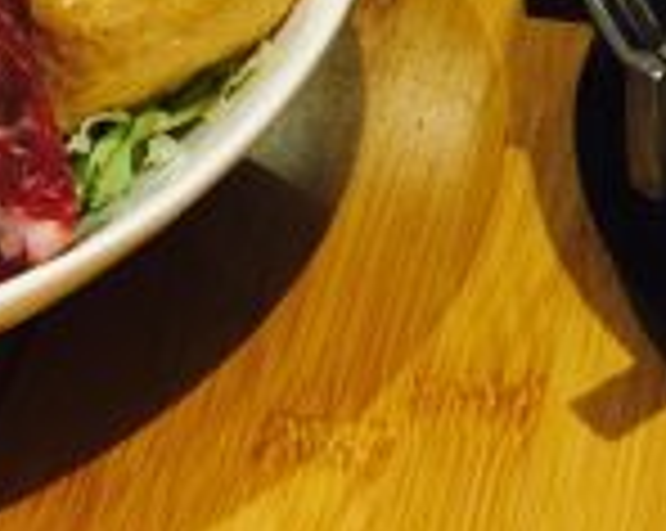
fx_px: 2638
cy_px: 182
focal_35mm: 134
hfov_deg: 14.0
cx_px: 783
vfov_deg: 11.5
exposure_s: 1/10
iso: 100
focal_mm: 4.15
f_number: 2.2
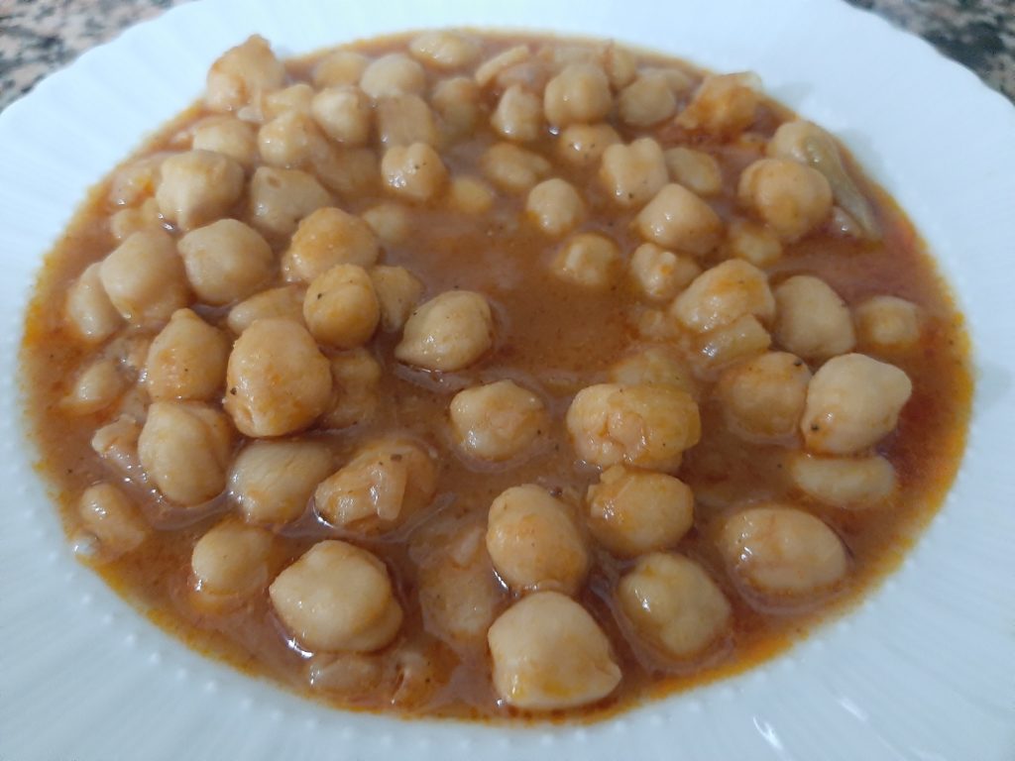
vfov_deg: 53.1
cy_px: 380
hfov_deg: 67.3
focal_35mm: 26
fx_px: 762
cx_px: 508
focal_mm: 3.93
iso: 500
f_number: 1.7
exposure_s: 1/20
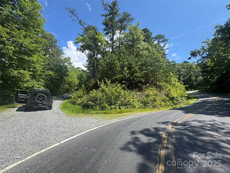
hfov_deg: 102.1
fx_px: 93
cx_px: 115
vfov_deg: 85.7
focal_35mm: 14
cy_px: 86
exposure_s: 1/821
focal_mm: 2.22
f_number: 2.2
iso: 40
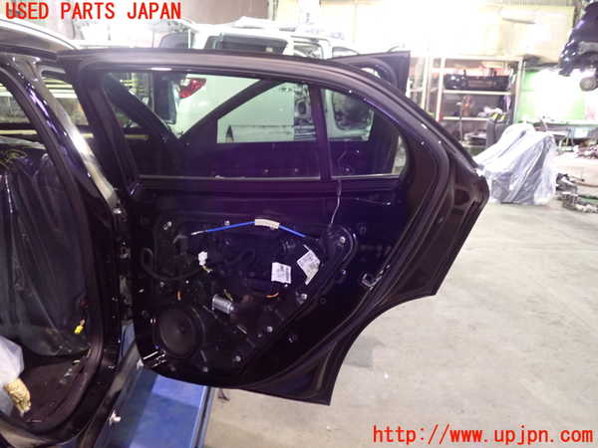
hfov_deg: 60.0
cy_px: 224
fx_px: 518
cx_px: 299
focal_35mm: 30
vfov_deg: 46.8
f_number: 2.3
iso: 800
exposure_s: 1/8
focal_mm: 5.4
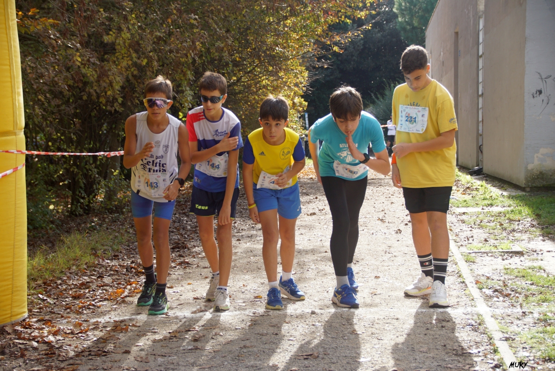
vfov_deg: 16.6
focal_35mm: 82
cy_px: 186
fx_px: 1273
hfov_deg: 24.6
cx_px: 278
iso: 250
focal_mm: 55
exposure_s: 1/320
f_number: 5
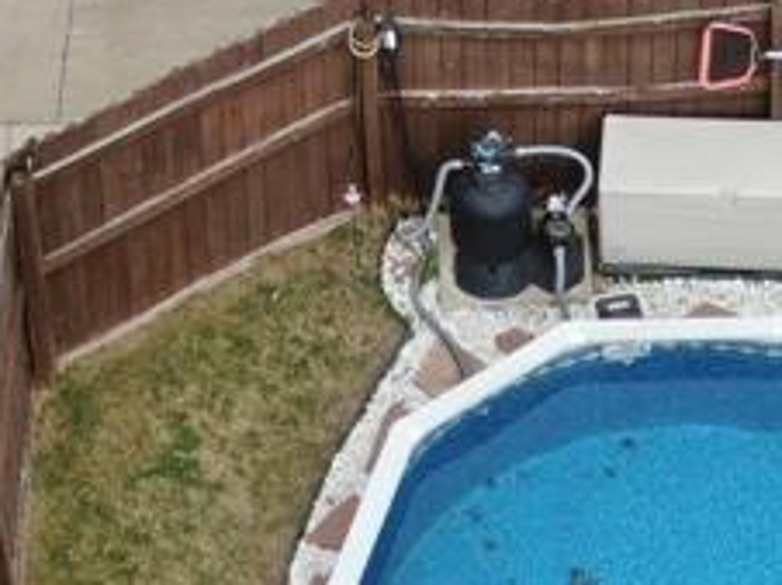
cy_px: 699
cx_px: 626
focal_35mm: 195
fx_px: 4401
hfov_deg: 10.1
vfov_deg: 7.5
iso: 100
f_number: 3.6
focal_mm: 7.39
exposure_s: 1/400
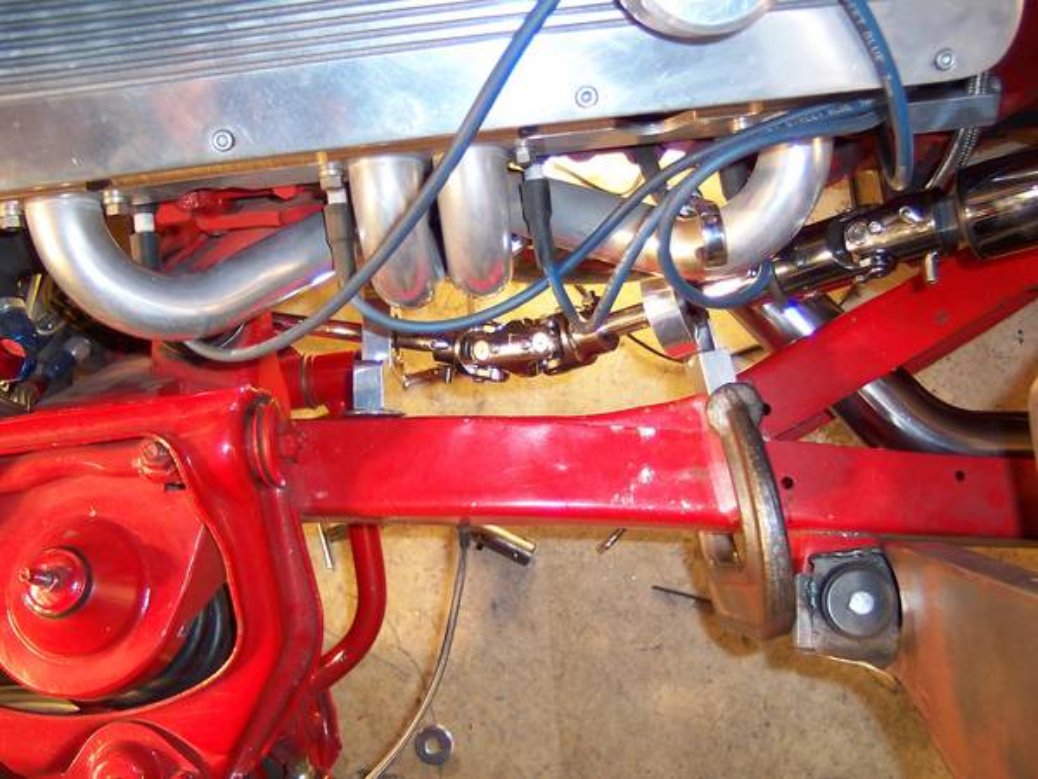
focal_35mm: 36
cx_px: 519
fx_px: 1080
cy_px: 390
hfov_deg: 51.4
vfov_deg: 39.7
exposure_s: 1/60
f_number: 2.2
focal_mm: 5.6
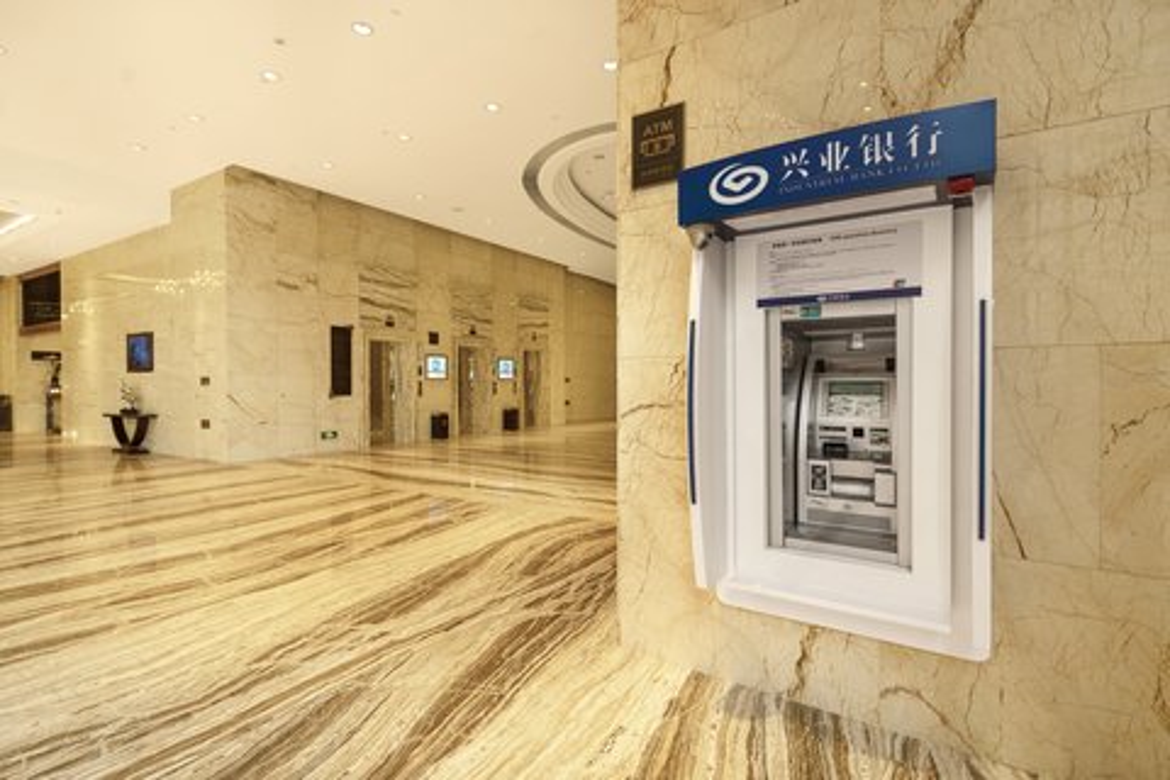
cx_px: 585
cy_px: 390
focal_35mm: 17
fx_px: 552
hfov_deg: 93.3
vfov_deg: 70.4
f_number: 5.6
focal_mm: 17
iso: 100
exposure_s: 1/6
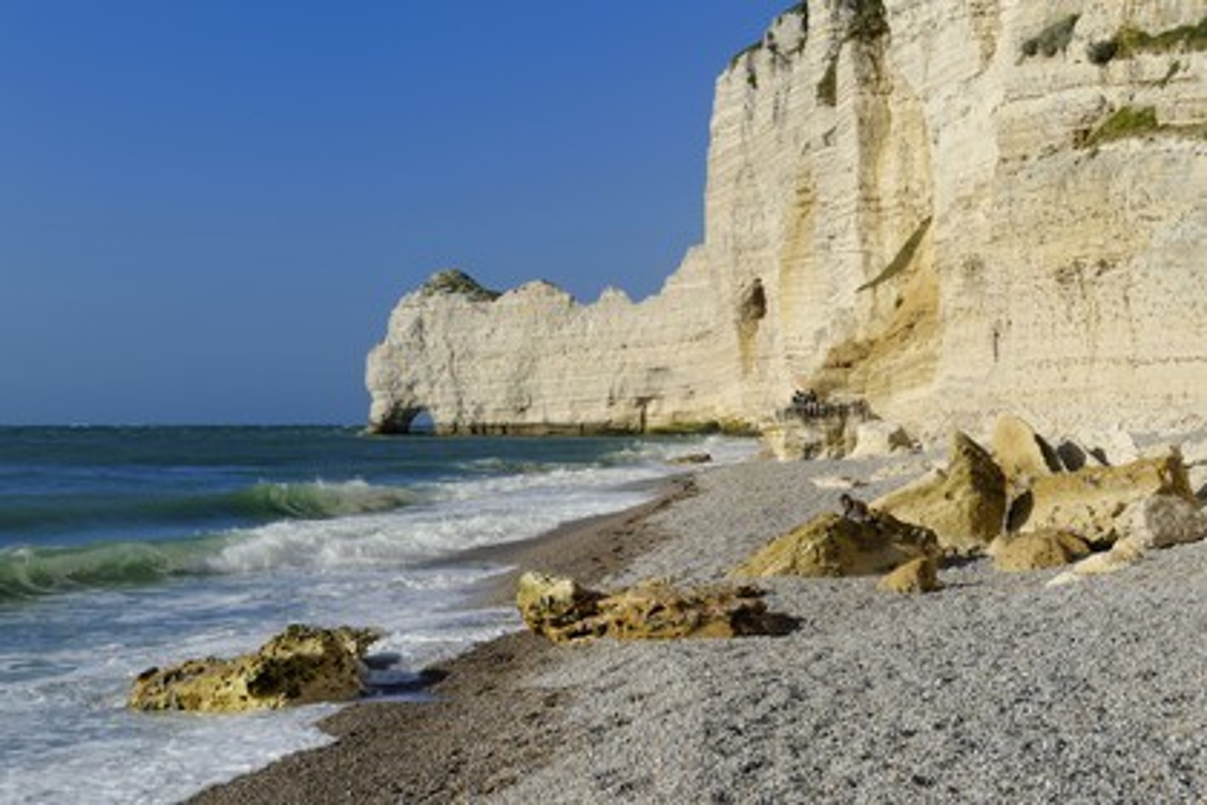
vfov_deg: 21.9
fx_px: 2079
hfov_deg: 32.4
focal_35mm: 62
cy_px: 402
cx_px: 604
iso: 200
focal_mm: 62
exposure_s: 1/250
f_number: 13
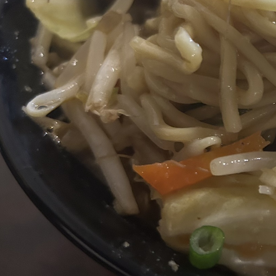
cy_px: 97
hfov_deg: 27.0
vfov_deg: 29.9
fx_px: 514
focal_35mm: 57
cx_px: 319
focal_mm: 5.7
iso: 400
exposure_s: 1/33
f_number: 1.5
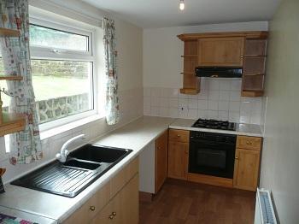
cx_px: 150
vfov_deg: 49.7
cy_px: 112
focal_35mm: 28
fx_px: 242
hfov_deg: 63.5
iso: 160
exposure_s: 1/30
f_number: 3.3
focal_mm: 4.6
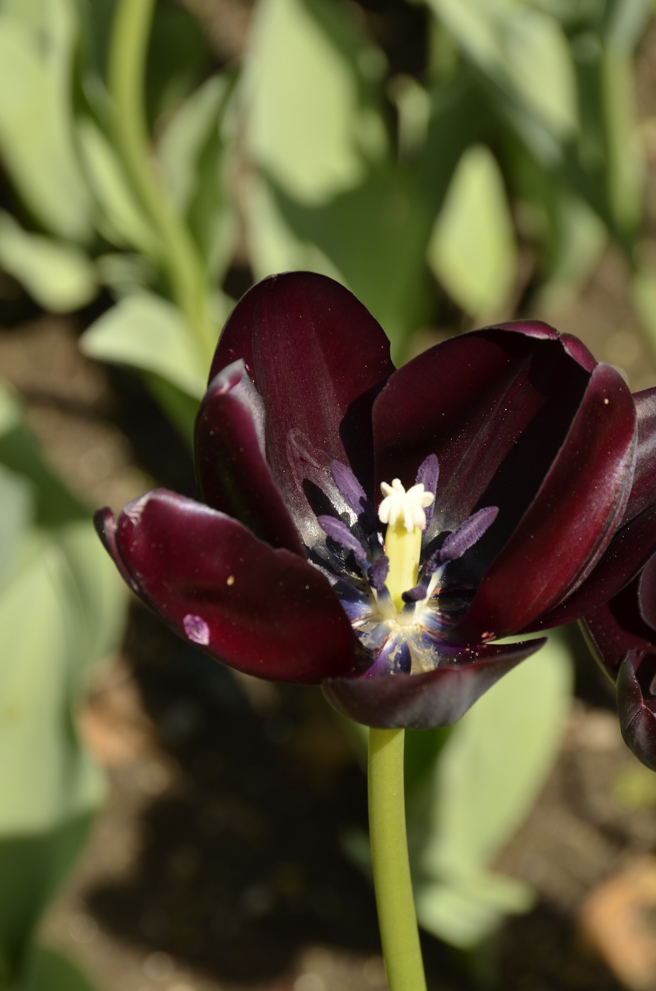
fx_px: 7003
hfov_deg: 5.4
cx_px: 328
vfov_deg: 8.1
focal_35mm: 255
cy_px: 496
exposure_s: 1/160
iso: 200
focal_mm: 170
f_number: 10
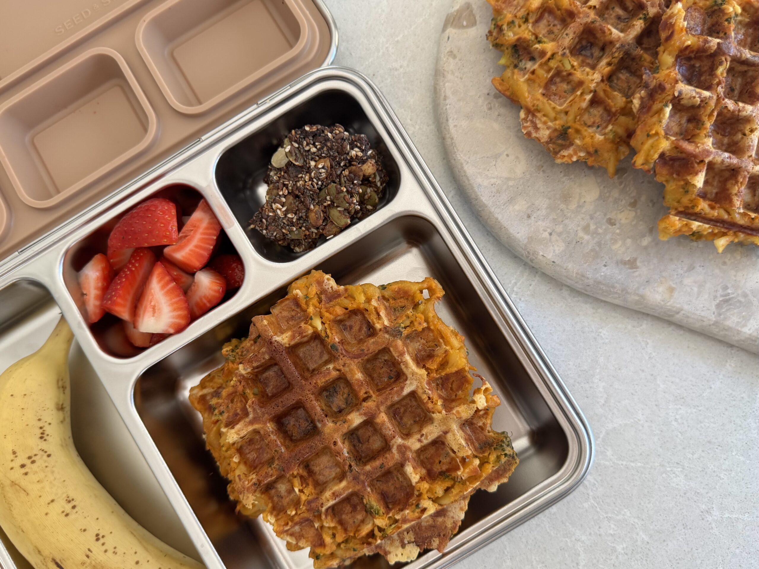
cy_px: 284
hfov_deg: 71.6
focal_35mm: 24
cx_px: 380
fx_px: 526
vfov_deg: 56.8
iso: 160
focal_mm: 6.76
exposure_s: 1/121
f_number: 1.78
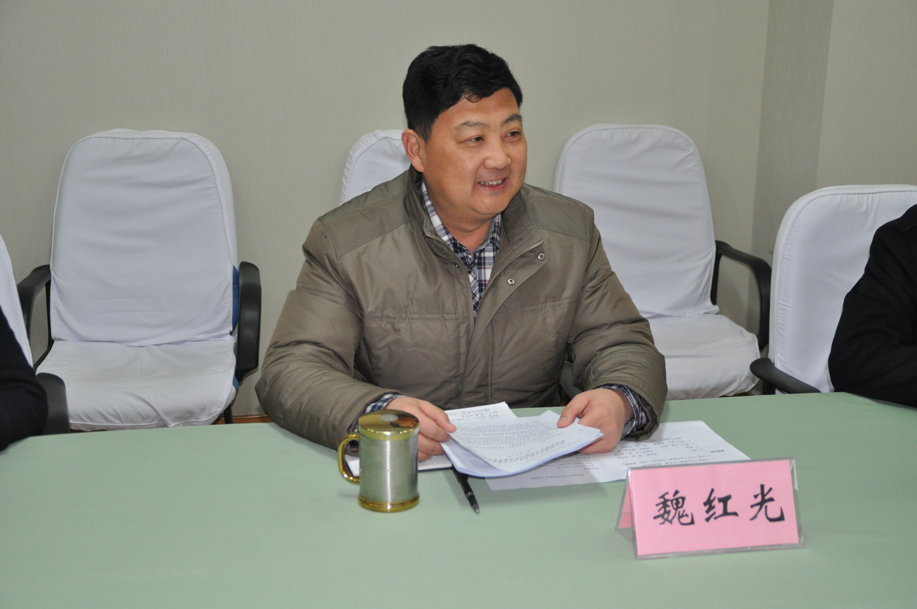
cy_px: 304
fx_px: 1336
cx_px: 458
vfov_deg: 25.7
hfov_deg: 37.9
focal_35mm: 52
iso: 800
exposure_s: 1/60
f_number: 4.2
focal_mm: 35
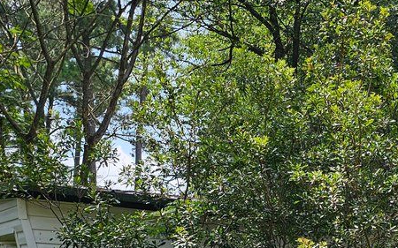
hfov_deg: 24.2
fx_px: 889
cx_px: 394
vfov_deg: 15.1
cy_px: 336
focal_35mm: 82
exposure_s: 1/579
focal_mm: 6.3
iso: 10
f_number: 1.7
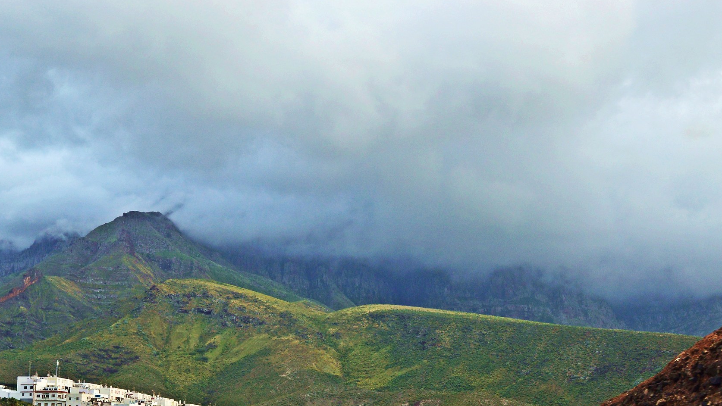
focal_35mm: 61
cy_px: 340
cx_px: 231
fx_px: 1163
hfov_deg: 34.1
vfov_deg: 19.6
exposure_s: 1/200
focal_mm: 27
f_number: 10
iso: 400
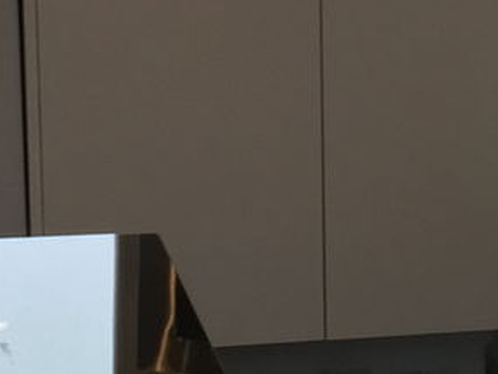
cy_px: -45
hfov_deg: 12.3
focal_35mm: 161
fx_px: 2316
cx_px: 169
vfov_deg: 9.1
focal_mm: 4.15
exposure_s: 1/30
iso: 50
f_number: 2.2
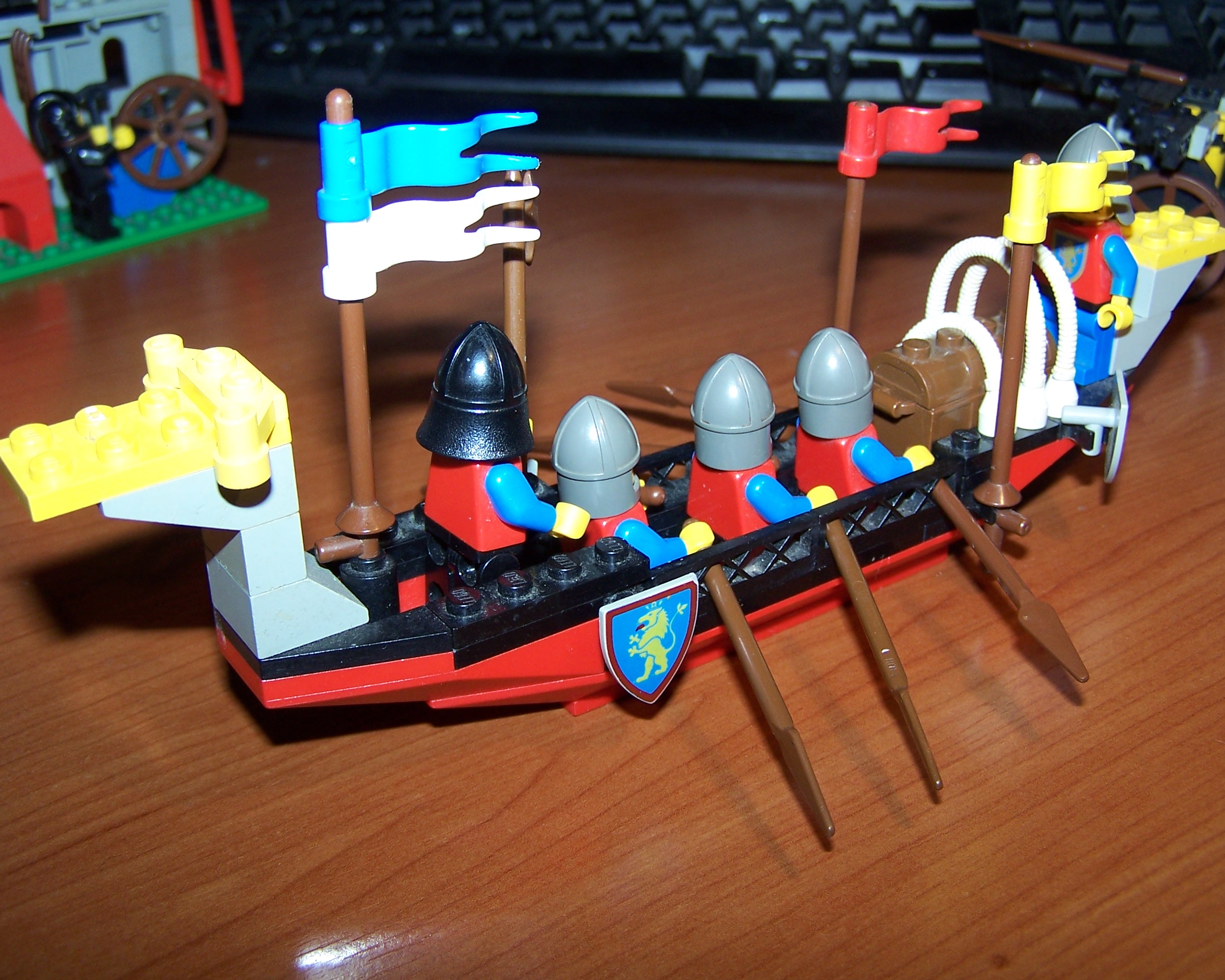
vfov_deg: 37.3
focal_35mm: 40
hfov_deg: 45.8
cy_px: 489
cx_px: 626
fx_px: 1450
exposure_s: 1/60
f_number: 2.8
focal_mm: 6.3
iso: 80
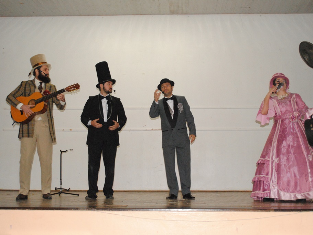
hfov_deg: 36.8
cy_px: 117
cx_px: 159
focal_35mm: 52
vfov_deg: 28.0
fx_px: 470
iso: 1600
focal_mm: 32
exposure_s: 1/60
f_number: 5.6
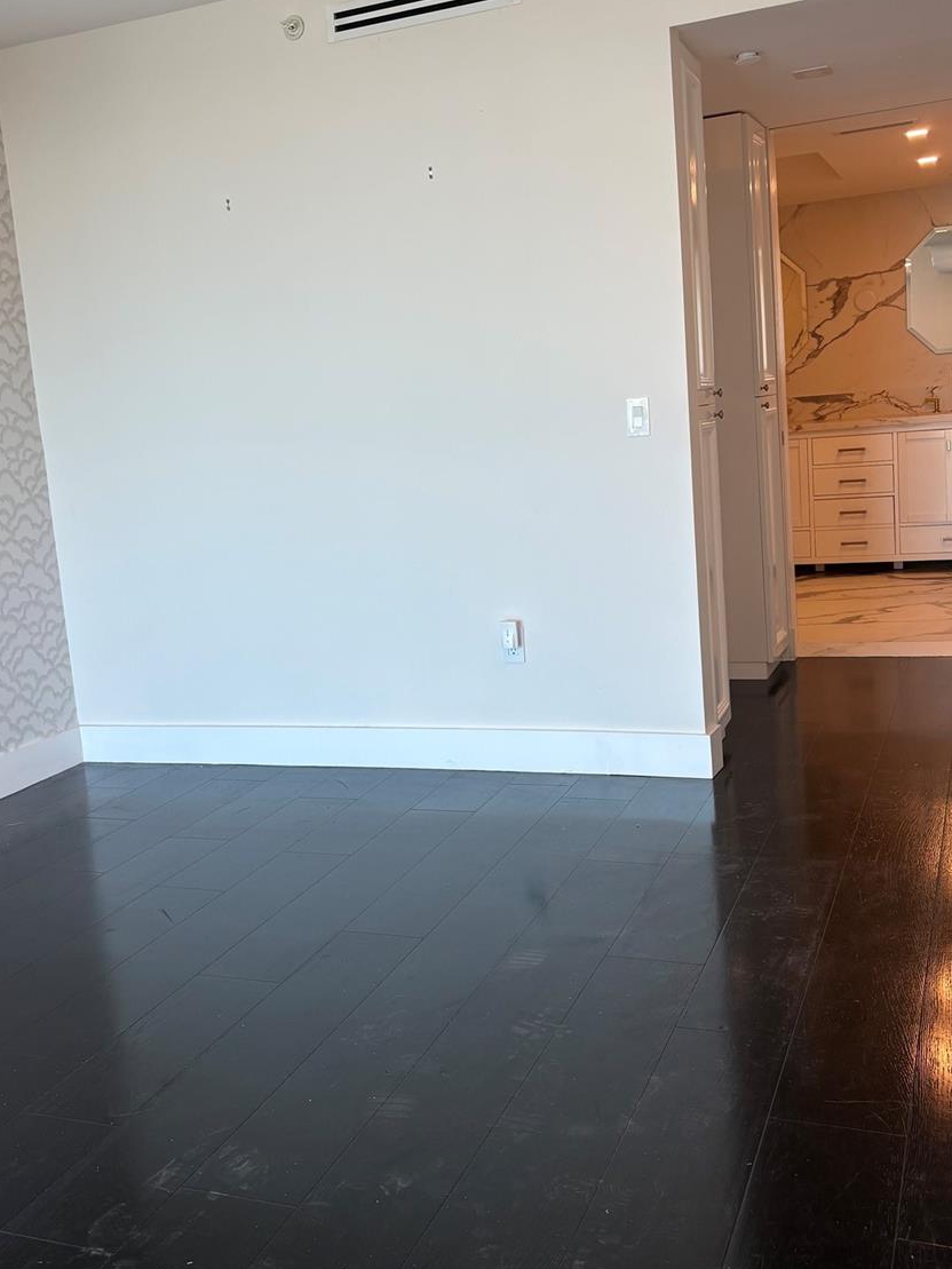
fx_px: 1320
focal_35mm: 36
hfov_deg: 39.6
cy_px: 596
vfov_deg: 51.3
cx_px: 441
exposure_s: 1/120
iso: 50
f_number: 1.6
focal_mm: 5.96
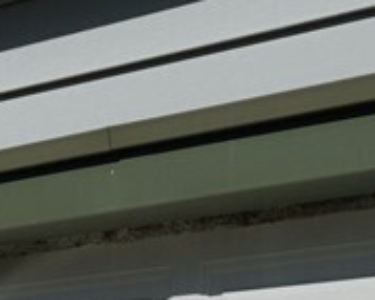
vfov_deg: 6.9
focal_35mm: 214
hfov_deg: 8.7
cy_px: 645
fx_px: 2374
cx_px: -265
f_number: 5
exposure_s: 1/2000
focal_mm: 24
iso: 100
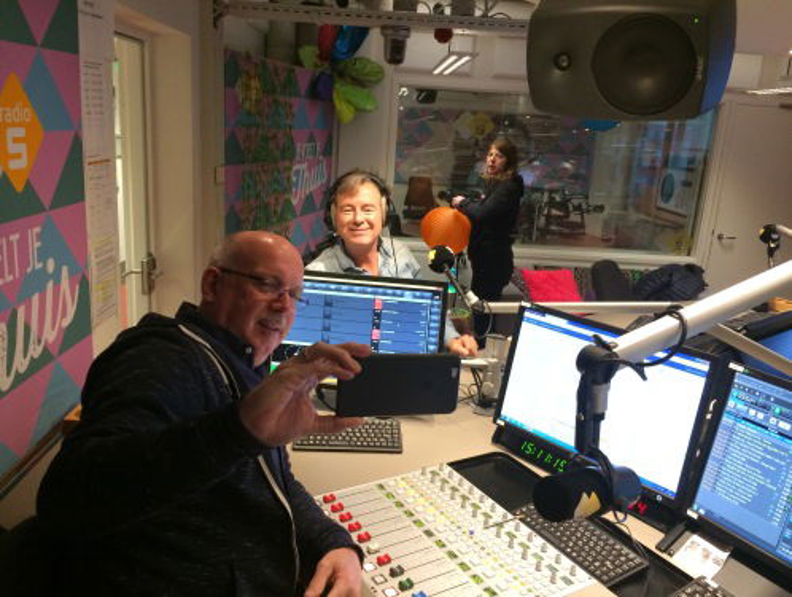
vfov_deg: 48.3
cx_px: 396
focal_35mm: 29
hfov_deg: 61.6
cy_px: 298
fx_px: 664
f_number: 2.2
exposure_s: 1/33
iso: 320
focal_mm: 4.15
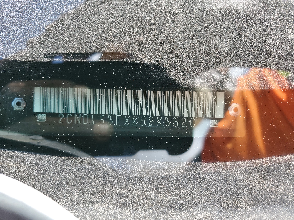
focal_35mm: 26
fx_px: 221
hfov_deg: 67.3
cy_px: 110
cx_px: 147
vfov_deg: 53.1
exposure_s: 1/204
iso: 50
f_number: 1.5
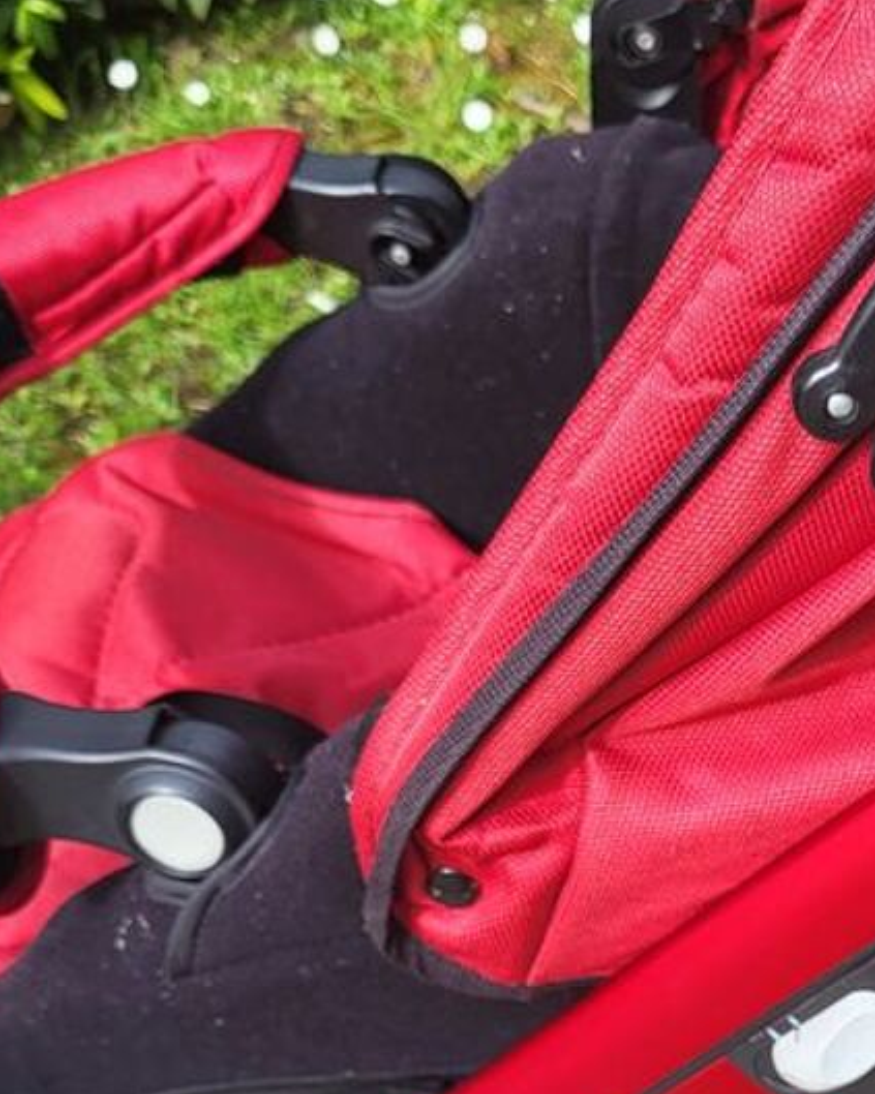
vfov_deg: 28.5
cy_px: 975
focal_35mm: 64
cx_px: 817
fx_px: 2072
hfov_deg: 23.1
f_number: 1.8
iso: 40
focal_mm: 5.4
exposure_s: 1/709
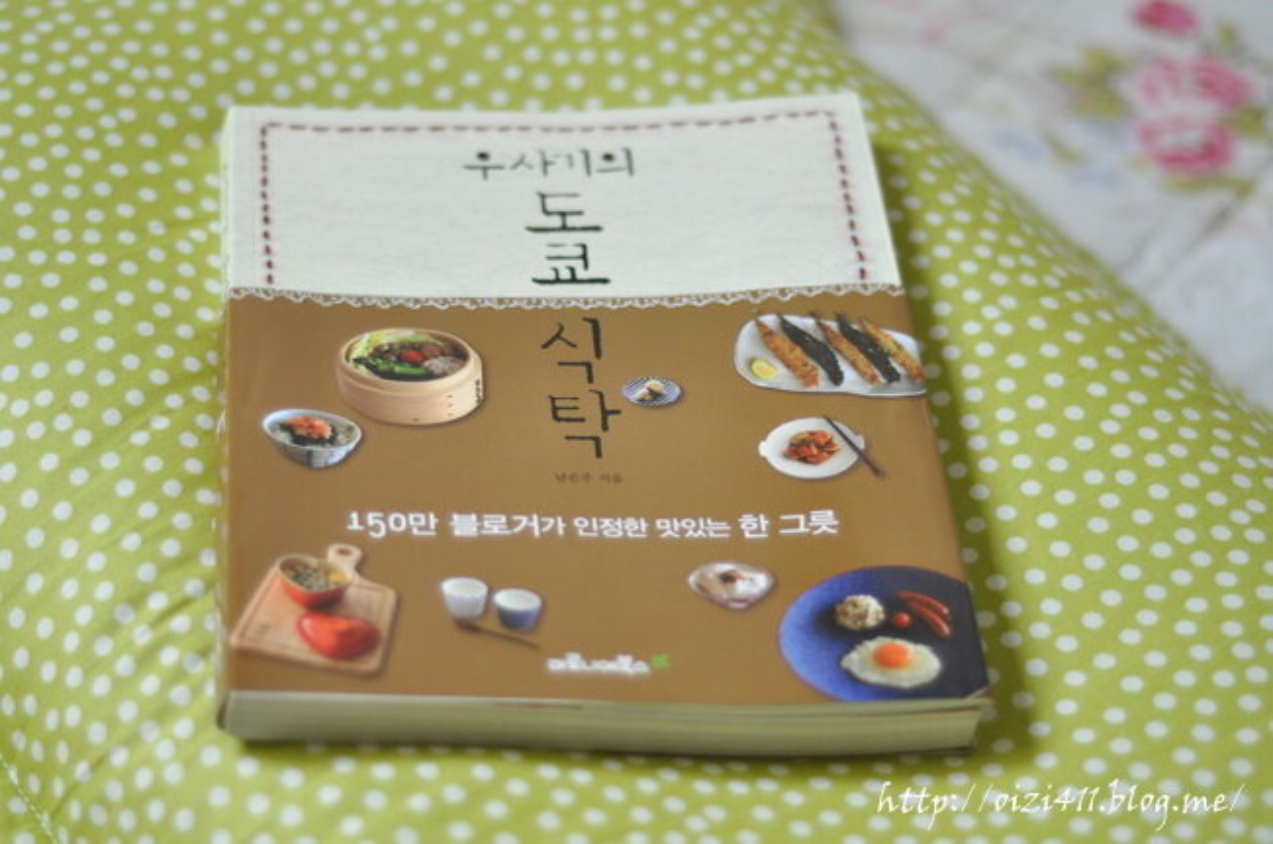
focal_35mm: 75
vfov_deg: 18.1
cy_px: 422
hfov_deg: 27.0
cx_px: 636
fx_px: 2647
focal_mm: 50
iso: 800
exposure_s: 1/320
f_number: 1.8
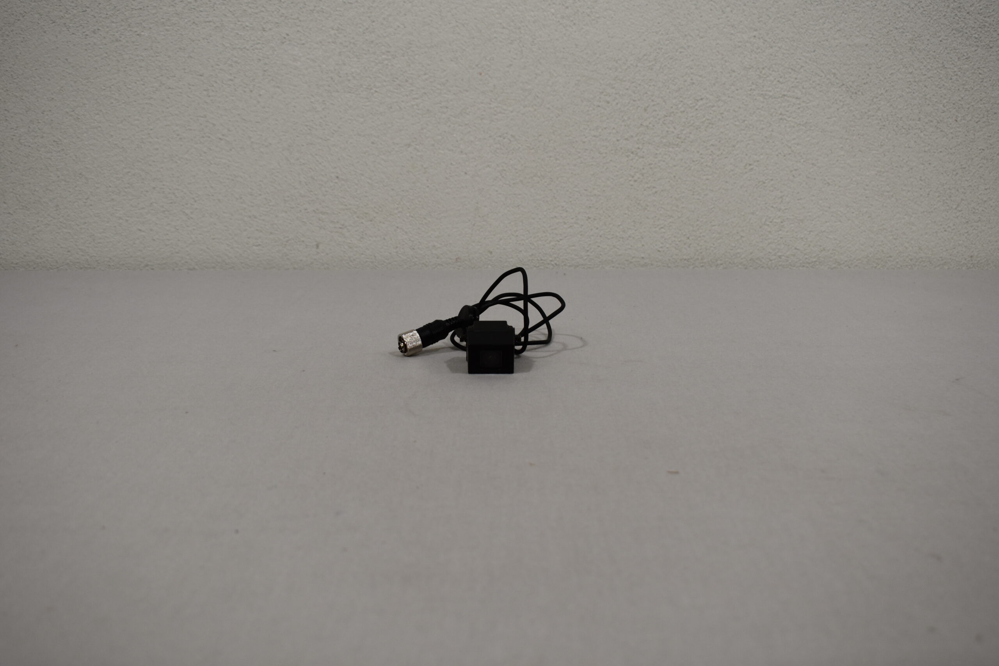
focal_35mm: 42
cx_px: 500
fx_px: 1165
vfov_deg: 31.9
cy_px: 333
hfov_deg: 46.4
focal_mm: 28
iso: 250
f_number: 5.6
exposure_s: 1/125
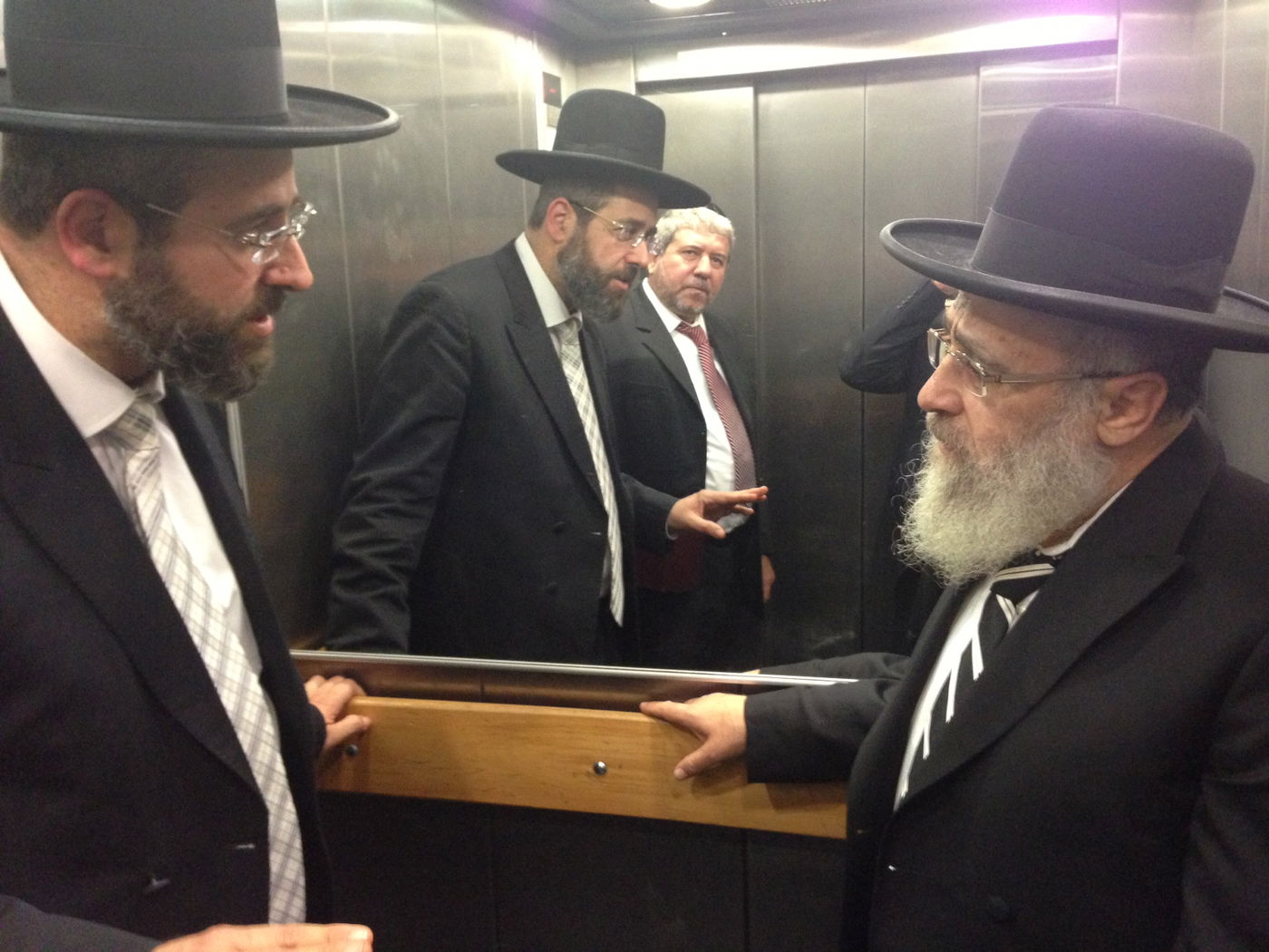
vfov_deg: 42.9
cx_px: 634
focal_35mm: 33
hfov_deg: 55.4
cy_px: 476
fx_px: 1210
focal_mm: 4.13
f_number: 2.4
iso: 400
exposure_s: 1/15
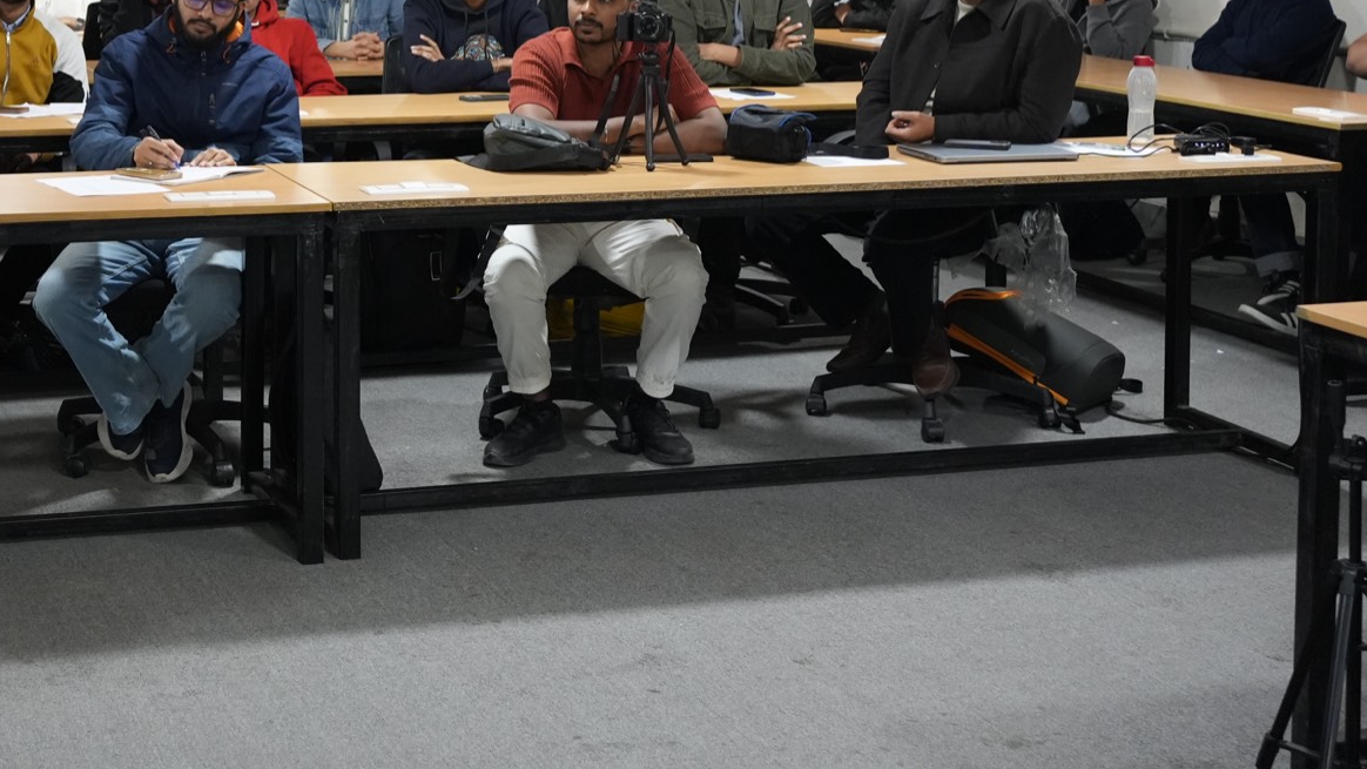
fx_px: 2284
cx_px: 357
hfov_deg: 32.7
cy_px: 16
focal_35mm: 63
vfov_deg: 18.7
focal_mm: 35
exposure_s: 1/125
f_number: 4
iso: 4000
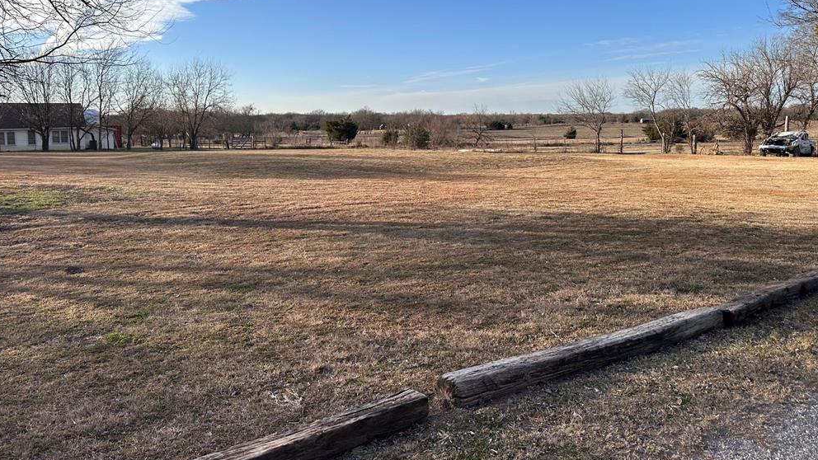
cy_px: 175
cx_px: 413
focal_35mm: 27
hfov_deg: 69.9
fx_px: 586
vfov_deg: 42.6
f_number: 1.78
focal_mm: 6.86
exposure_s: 1/3058
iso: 80
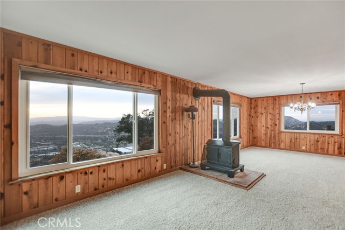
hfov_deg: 100.4
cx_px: 172
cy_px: 115
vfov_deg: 77.4
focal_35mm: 15
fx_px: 144
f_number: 5
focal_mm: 10
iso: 800
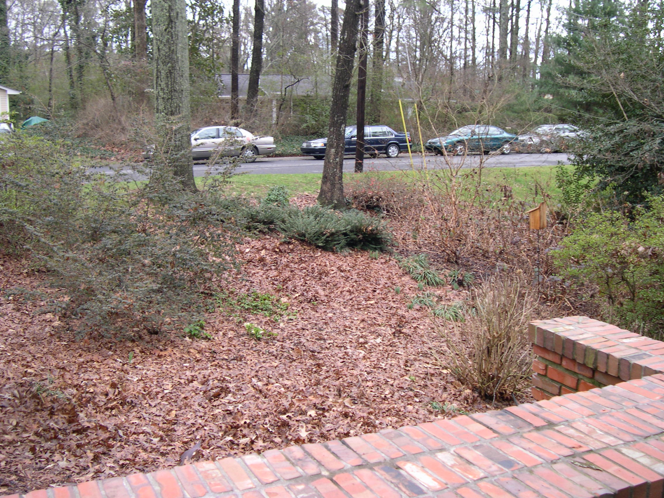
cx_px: 332
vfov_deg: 37.7
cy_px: 249
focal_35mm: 38
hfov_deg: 49.0
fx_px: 729
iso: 100
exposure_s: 1/91.1
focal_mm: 8
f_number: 2.8
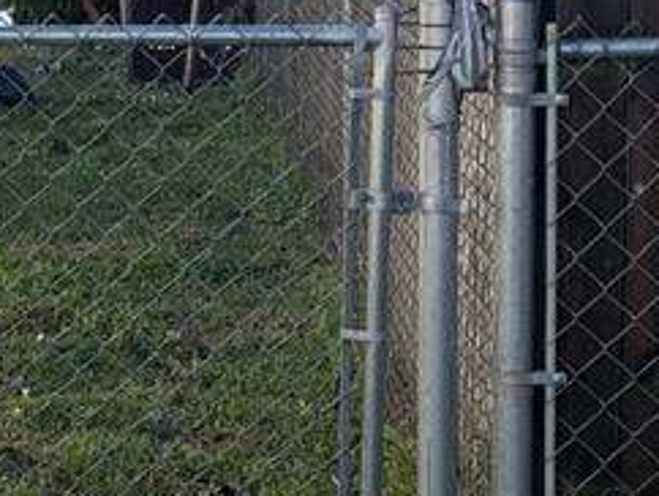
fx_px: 2096
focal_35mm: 110
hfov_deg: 16.3
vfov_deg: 13.4
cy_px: 95
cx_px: -340
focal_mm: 5.96
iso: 50
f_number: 1.6
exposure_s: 1/1522
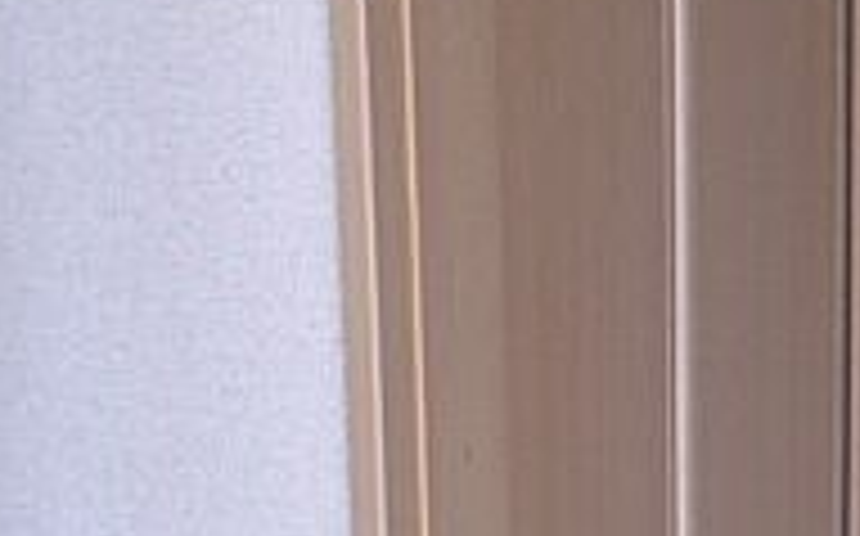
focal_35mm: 103
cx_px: 1036
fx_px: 2412
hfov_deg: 19.1
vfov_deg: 12.4
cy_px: 653
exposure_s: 1/40
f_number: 2.2
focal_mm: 4.15
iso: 32
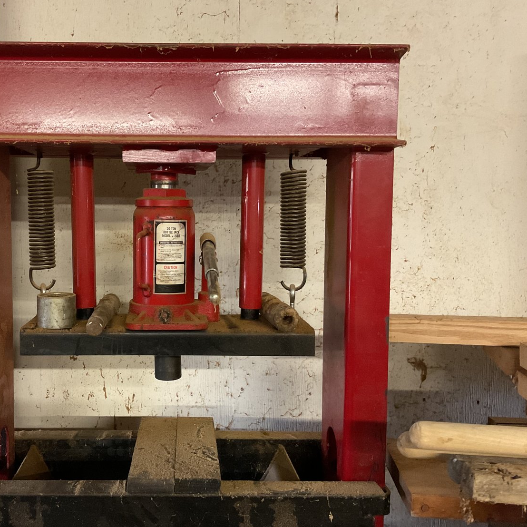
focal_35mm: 35
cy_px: 259
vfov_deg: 47.2
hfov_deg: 46.5
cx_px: 174
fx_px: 603
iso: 320
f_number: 1.8
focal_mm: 3
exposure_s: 1/40
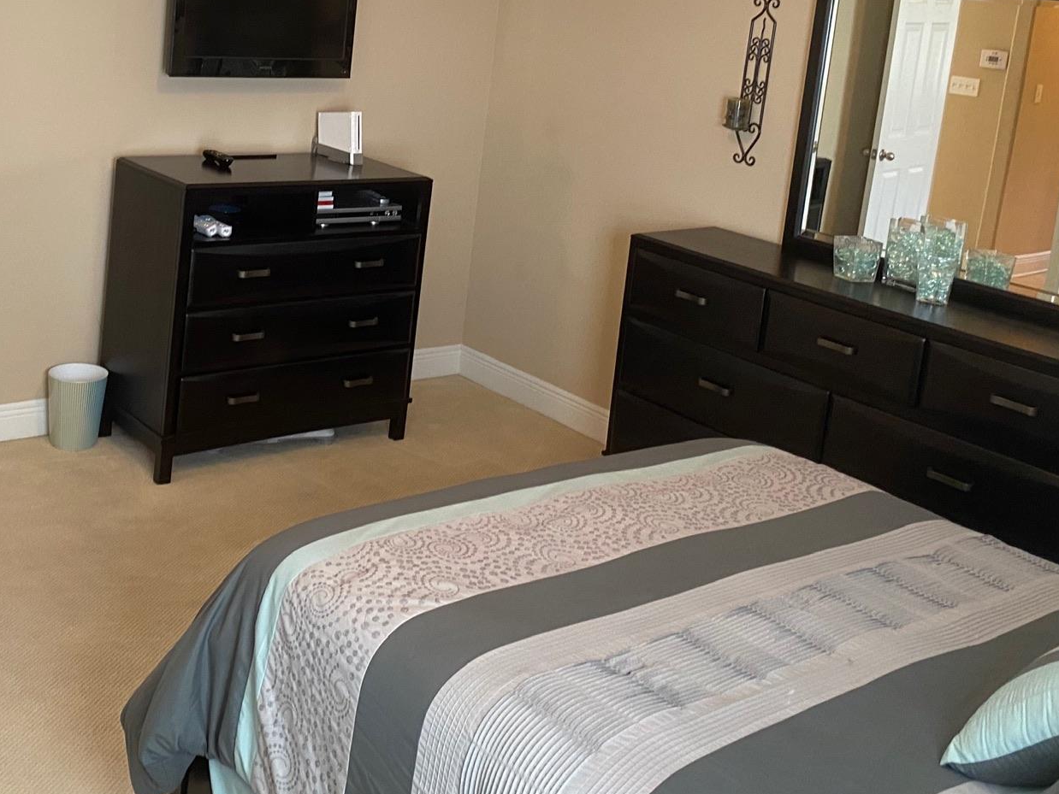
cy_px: 157
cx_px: 352
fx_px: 1316
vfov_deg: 32.7
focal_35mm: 43
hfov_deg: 43.2
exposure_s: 1/60
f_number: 1.8
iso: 200
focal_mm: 4.25
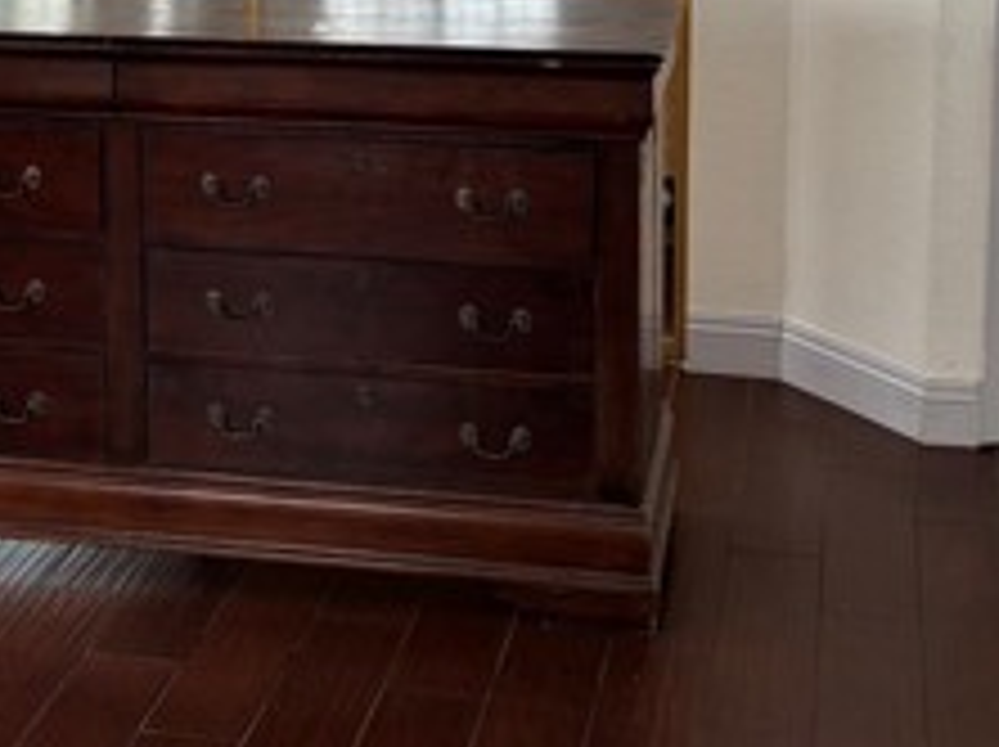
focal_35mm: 75
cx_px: 315
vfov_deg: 18.9
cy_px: -45
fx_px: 2162
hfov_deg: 25.8
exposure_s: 1/121
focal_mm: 5.96
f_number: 1.6
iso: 64
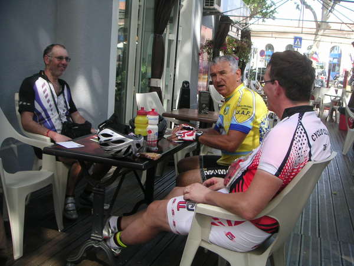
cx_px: 177
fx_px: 389
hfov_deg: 49.0
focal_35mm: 38
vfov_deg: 37.7
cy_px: 133
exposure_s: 1/180
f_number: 2.8
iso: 50
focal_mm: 6
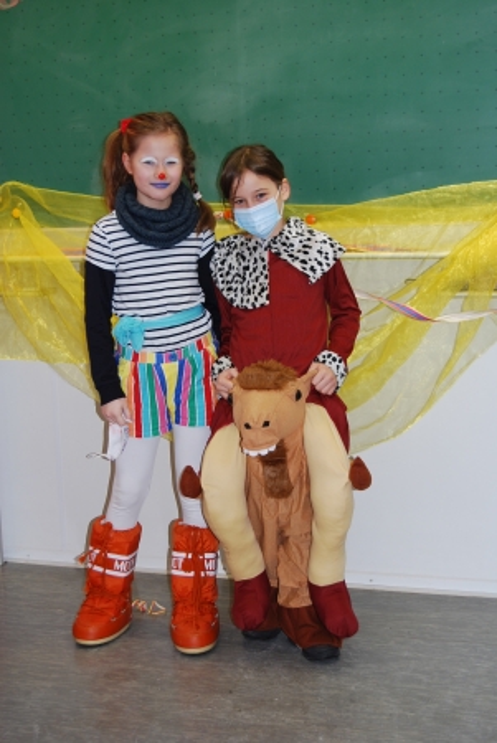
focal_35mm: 60
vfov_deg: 33.4
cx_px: 248
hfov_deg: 22.7
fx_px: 1240
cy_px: 372
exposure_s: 1/60
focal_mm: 40
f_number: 5
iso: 200
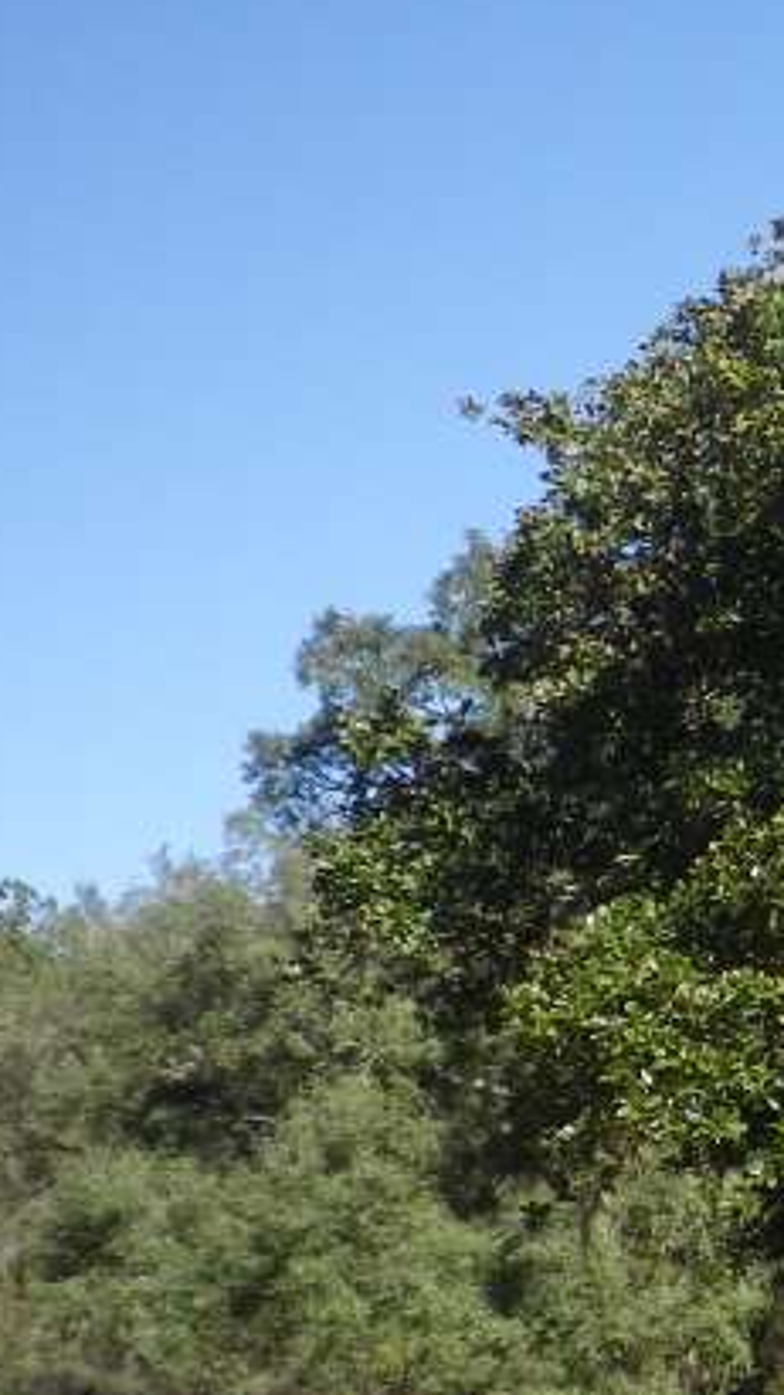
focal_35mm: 99
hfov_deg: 11.2
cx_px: 1515
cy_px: 849
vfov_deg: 21.5
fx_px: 3661
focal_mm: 6.36
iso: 80
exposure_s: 1/400
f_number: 3.9
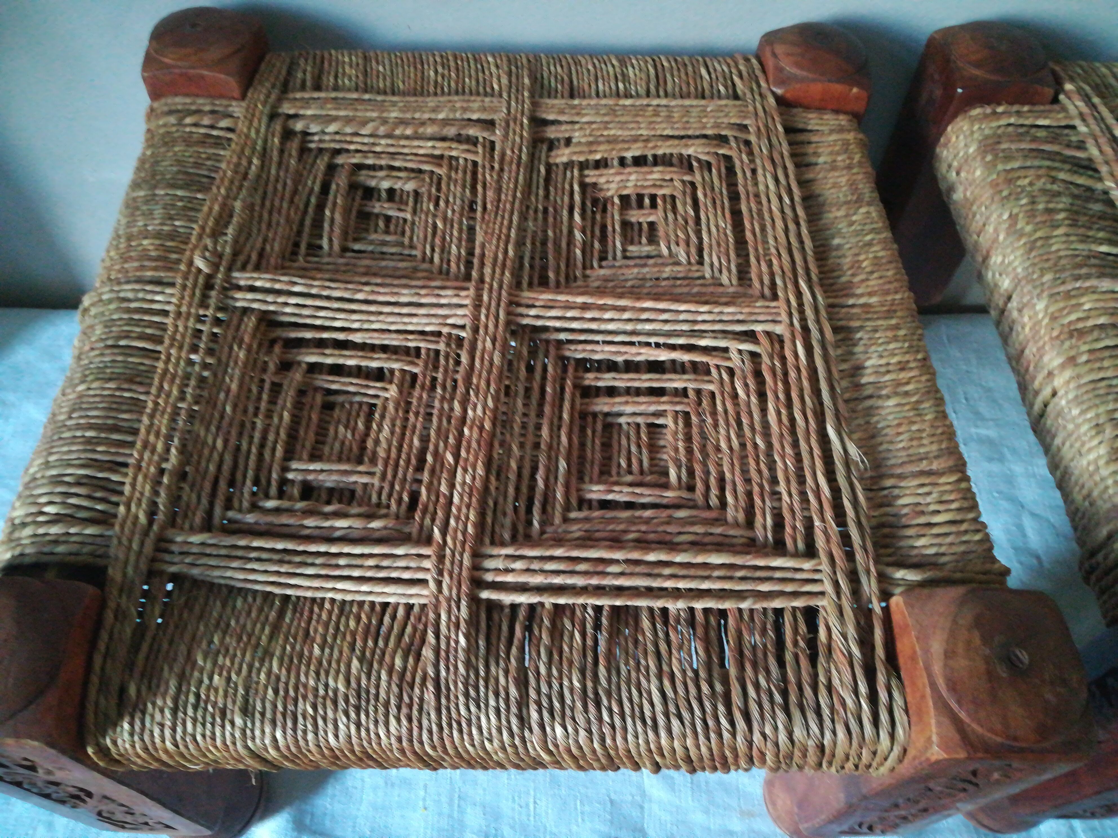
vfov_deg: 53.1
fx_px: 840
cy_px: 419
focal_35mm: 26
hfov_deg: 67.3
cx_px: 559
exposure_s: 1/14.3
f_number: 2.2
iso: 800
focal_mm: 3.83
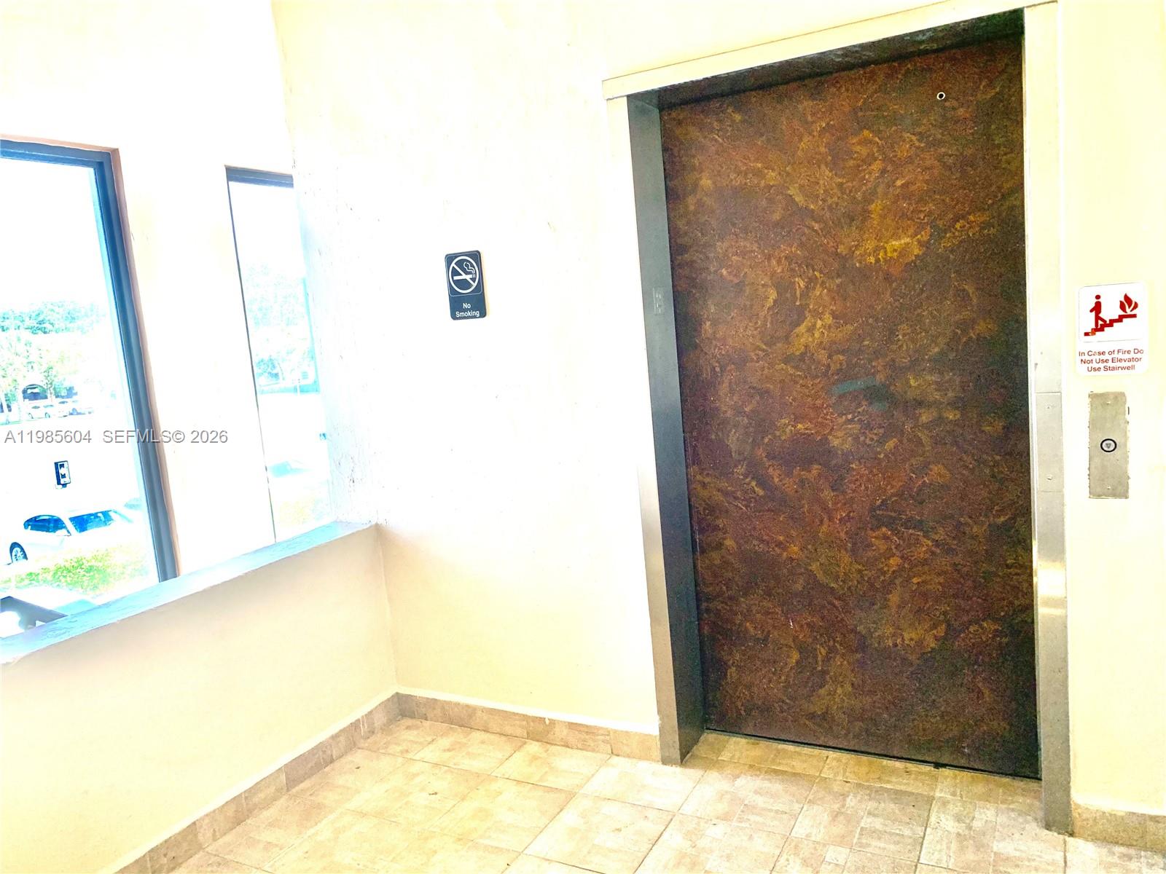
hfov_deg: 67.3
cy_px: 437
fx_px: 876
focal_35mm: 26
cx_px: 583
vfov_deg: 53.1
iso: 100
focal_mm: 4.25
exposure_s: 1/121
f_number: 1.8
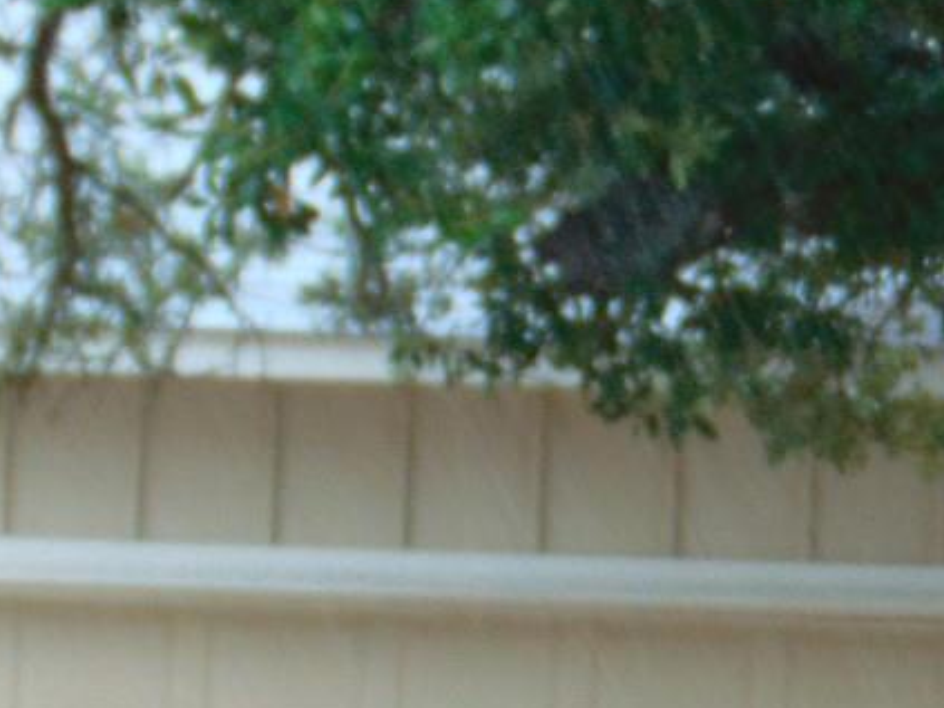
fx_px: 6598
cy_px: 757
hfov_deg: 8.2
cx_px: 875
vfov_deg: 6.1
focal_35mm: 242
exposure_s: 1/30
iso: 80
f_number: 3.5
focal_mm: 9
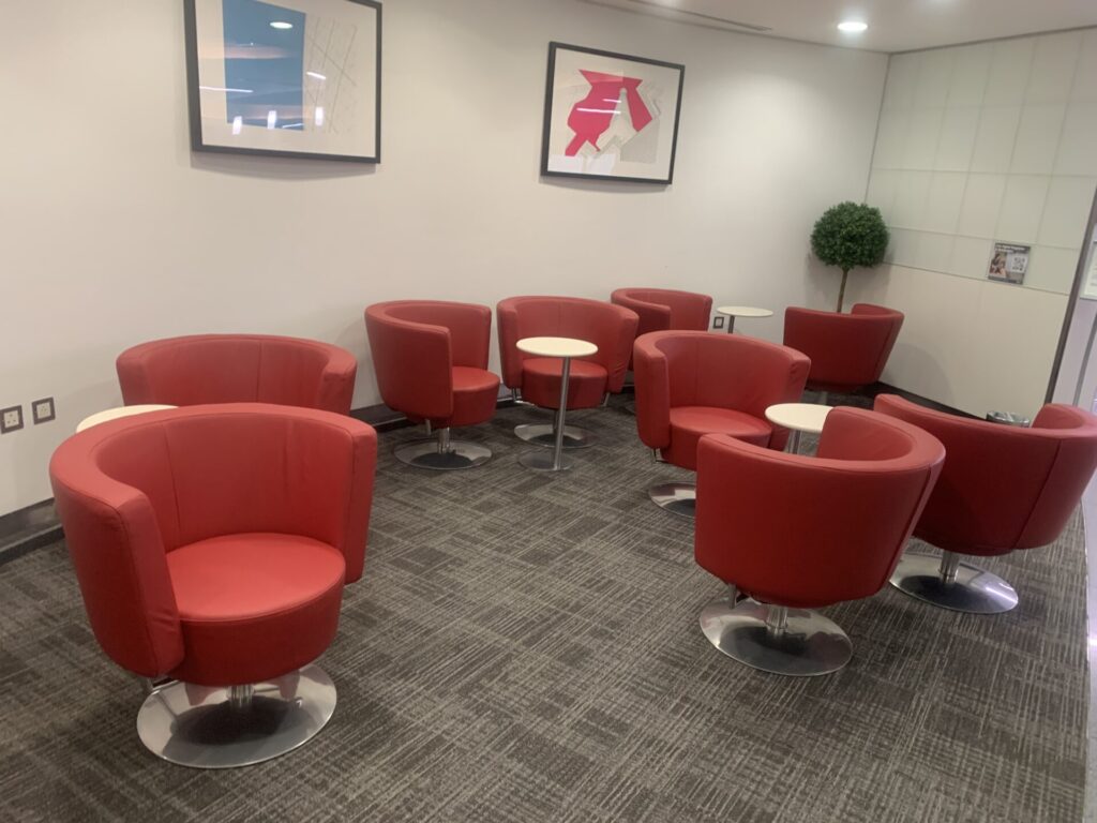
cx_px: 548
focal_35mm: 26
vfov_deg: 53.1
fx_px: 824
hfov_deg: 67.3
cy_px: 412
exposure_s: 1/50
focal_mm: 4.25
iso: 200
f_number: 1.8
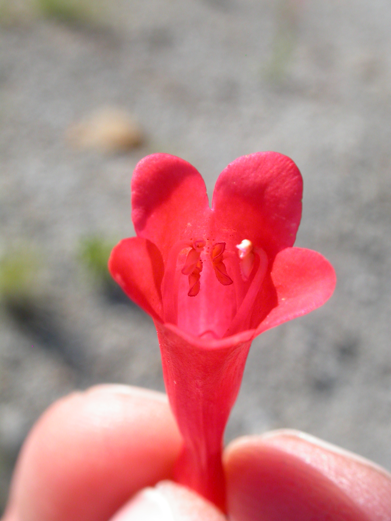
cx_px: 196
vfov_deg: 30.7
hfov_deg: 23.3
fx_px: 949
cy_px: 260
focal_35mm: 63
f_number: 7.2
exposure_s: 1/258
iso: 100
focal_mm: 13.1
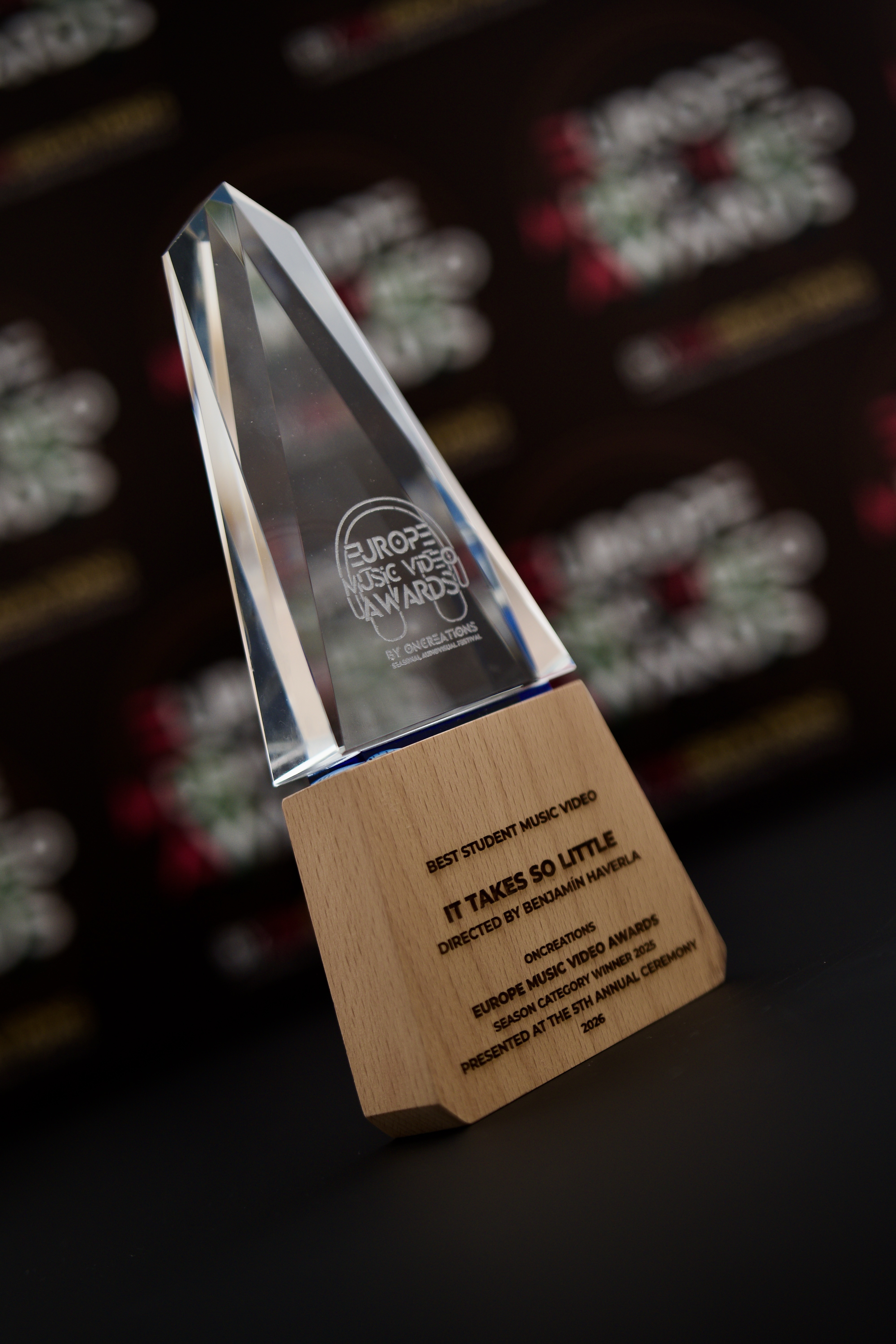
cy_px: 672
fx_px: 1867
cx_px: 448
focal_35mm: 50
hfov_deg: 27.0
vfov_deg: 39.6
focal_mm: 50
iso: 3200
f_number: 2
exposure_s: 1/200
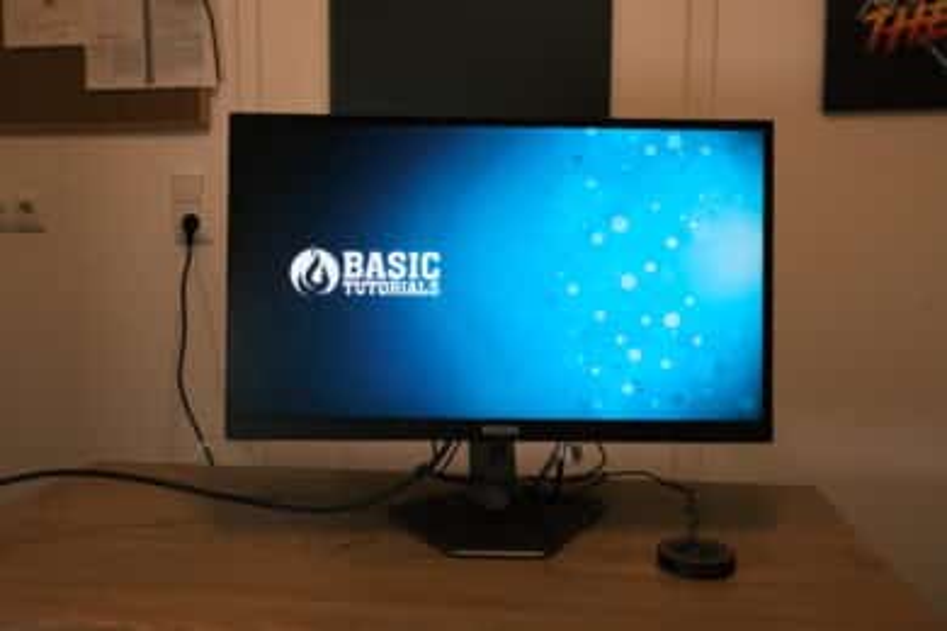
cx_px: 474
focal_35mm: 32
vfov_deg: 41.1
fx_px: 842
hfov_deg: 58.7
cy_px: 316
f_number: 9
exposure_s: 1/100
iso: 2500
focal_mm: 21.4
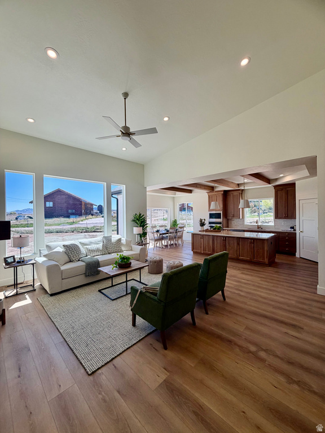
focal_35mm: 14
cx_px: 162
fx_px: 175
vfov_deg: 102.1
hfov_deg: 85.7
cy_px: 216
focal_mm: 2.22
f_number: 2.2
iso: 50
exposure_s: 1/357
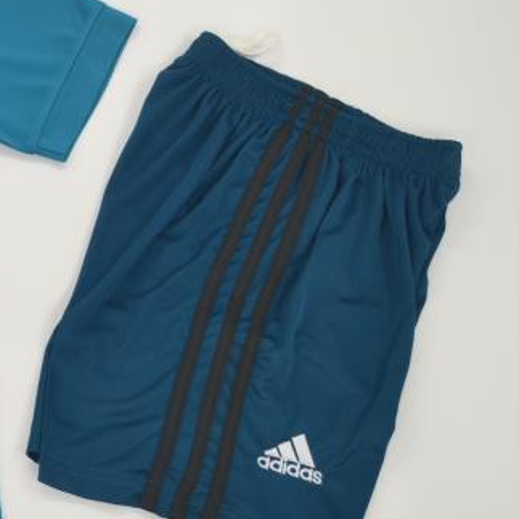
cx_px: -103
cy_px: 202
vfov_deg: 17.2
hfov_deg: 16.5
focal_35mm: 101
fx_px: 1713
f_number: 4.8
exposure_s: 1/125
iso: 200
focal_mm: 32
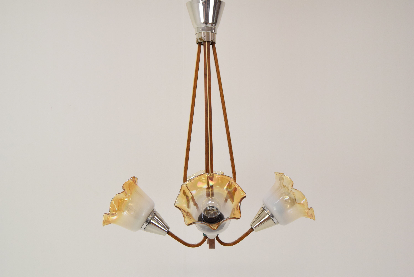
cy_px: 138
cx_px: 207
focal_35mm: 46
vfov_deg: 29.0
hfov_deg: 42.3
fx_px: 535
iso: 1600
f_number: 9
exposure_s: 1/320
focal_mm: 31
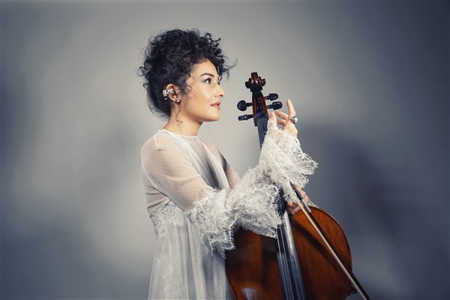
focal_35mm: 39
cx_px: 225
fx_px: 487
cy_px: 150
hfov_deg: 49.6
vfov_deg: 34.2
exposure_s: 1/160
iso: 250
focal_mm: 39
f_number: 4
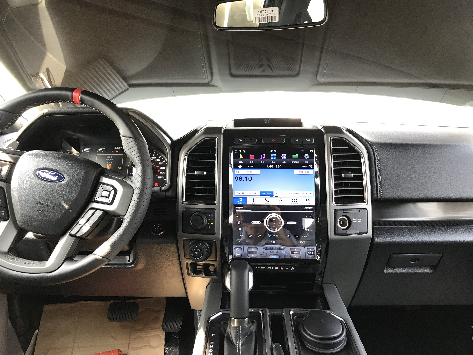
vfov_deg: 49.7
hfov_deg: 63.4
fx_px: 383
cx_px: 236
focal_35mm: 28
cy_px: 178
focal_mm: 3.99
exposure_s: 1/33
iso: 32
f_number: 1.8
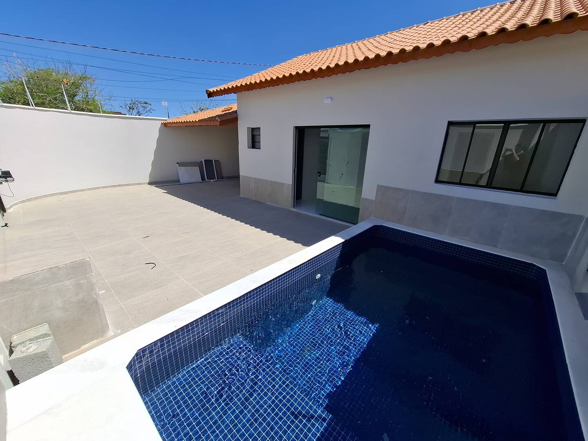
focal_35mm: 13
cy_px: 220
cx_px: 294
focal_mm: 1.74
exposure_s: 1/1789
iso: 40
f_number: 2.2
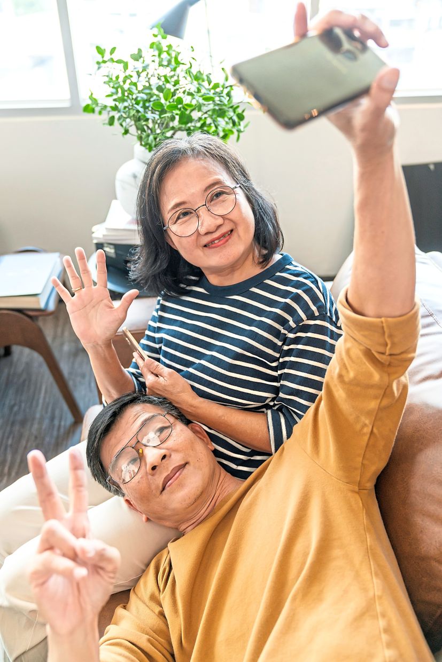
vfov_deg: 61.9
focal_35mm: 30
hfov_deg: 43.6
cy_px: 331
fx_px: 552
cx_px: 221
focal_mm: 30
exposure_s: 1/250
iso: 400
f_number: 2.8
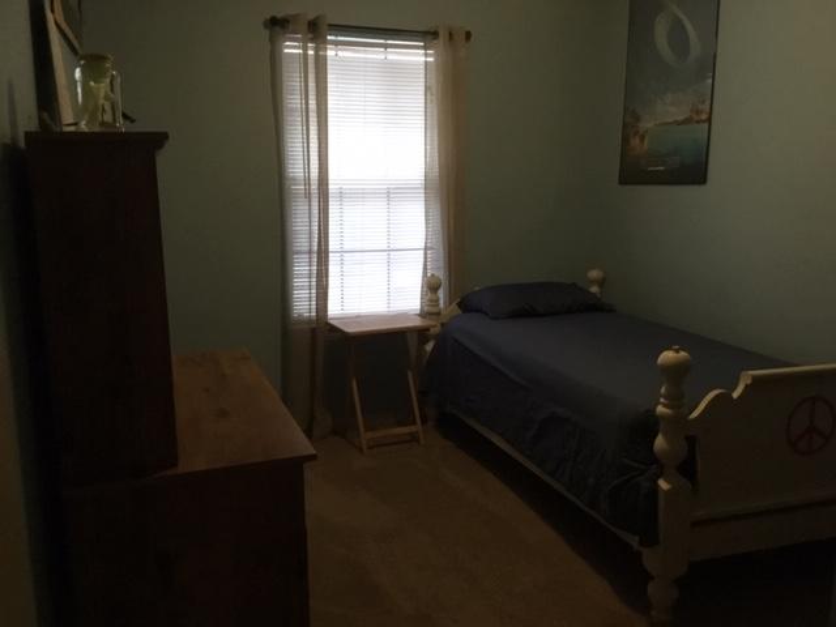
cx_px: 418
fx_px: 749
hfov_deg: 58.4
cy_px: 314
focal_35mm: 31
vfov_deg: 45.4
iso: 250
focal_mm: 3.3
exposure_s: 1/15
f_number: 2.4
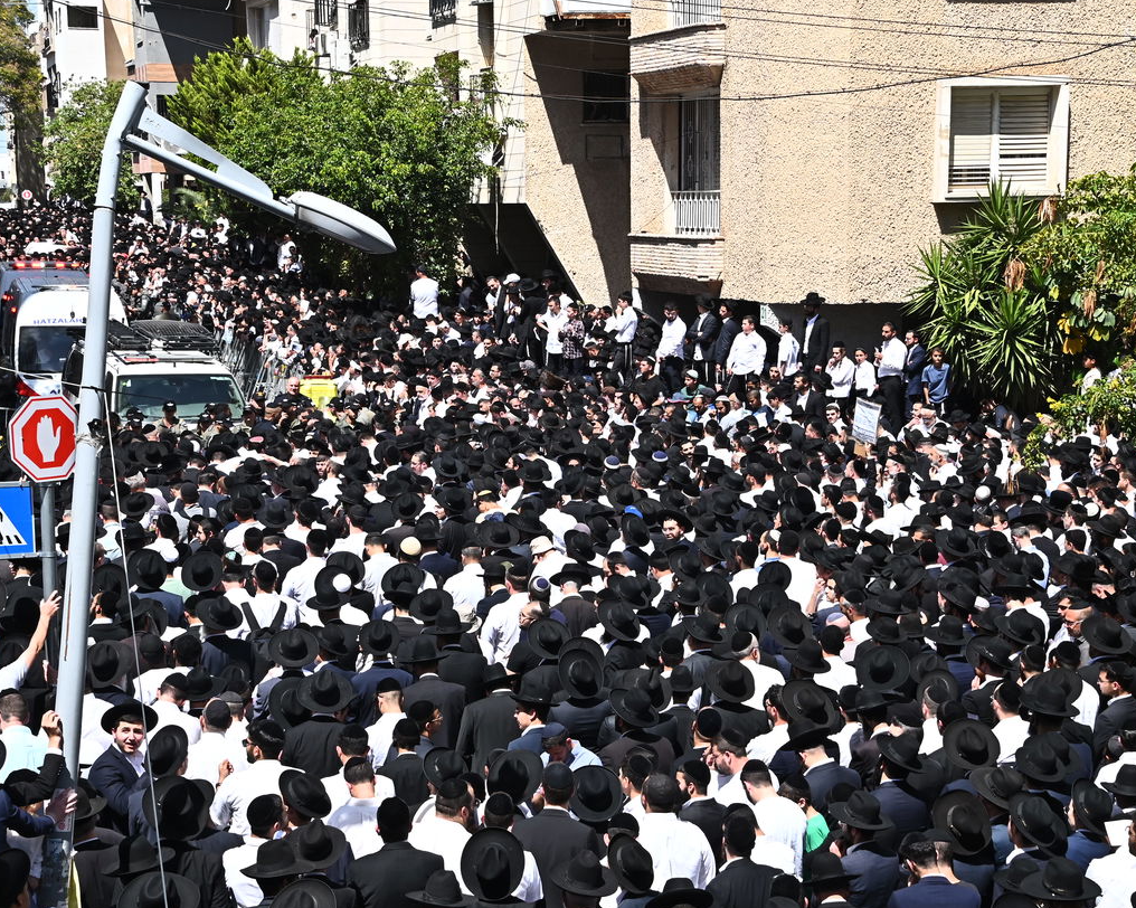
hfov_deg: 25.4
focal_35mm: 75
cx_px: 574
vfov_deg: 20.4
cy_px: 504
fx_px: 2521
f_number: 16
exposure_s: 1/160
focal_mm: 58
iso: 320
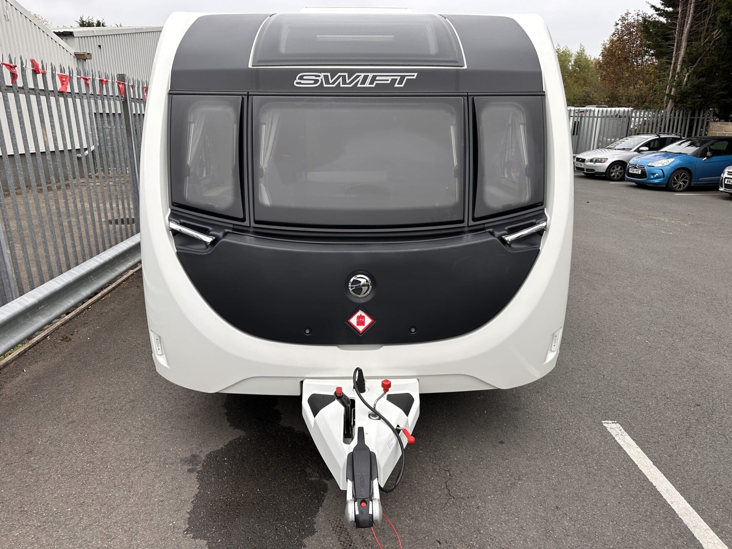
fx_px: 508
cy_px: 274
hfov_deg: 71.6
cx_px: 366
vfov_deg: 56.8
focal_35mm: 24
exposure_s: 1/529
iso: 80
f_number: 1.78
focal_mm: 6.86
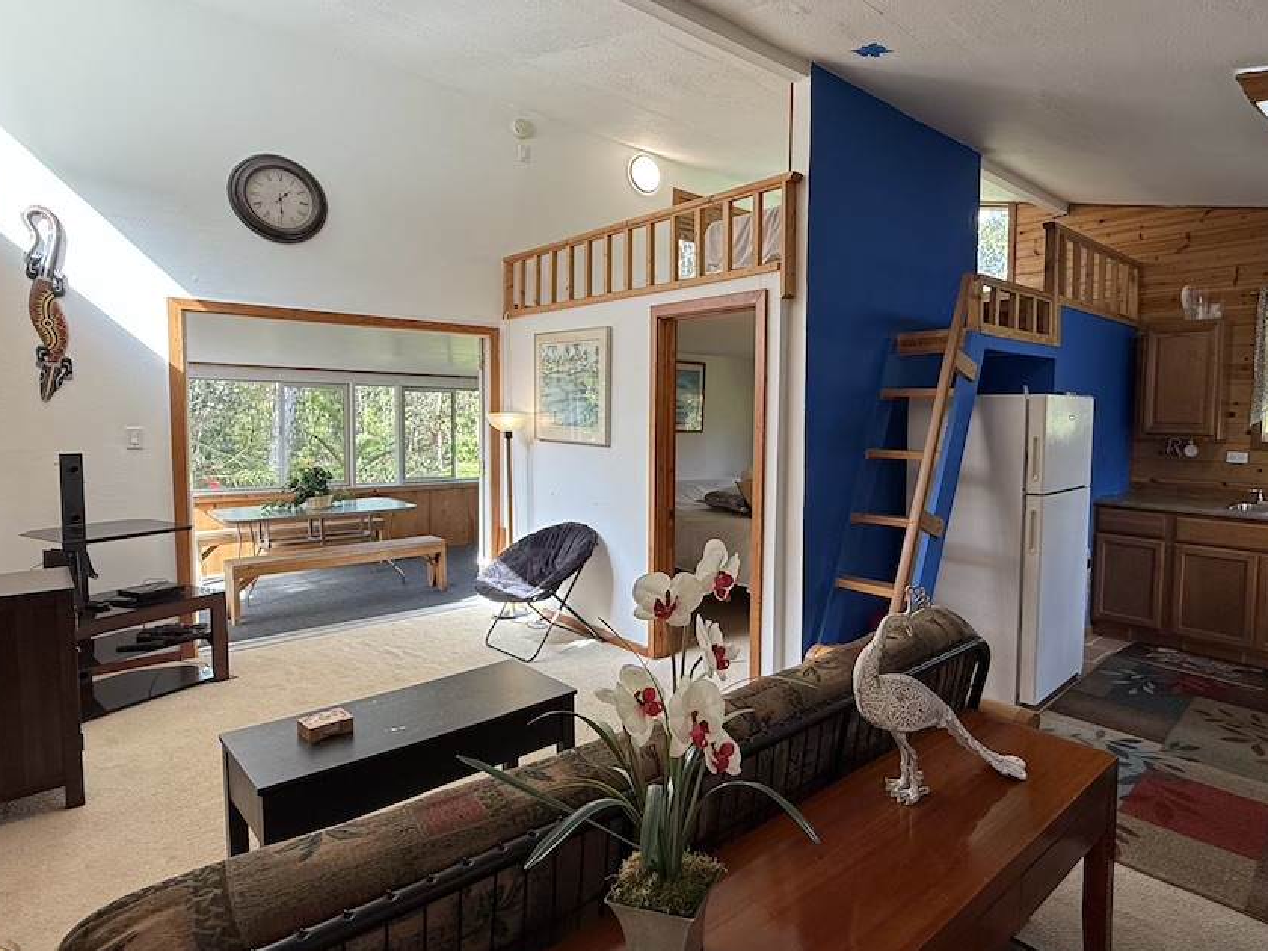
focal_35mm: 20
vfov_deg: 66.0
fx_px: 733
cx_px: 767
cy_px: 462
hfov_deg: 80.7
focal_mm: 2.22
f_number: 2.2
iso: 125
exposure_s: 1/120
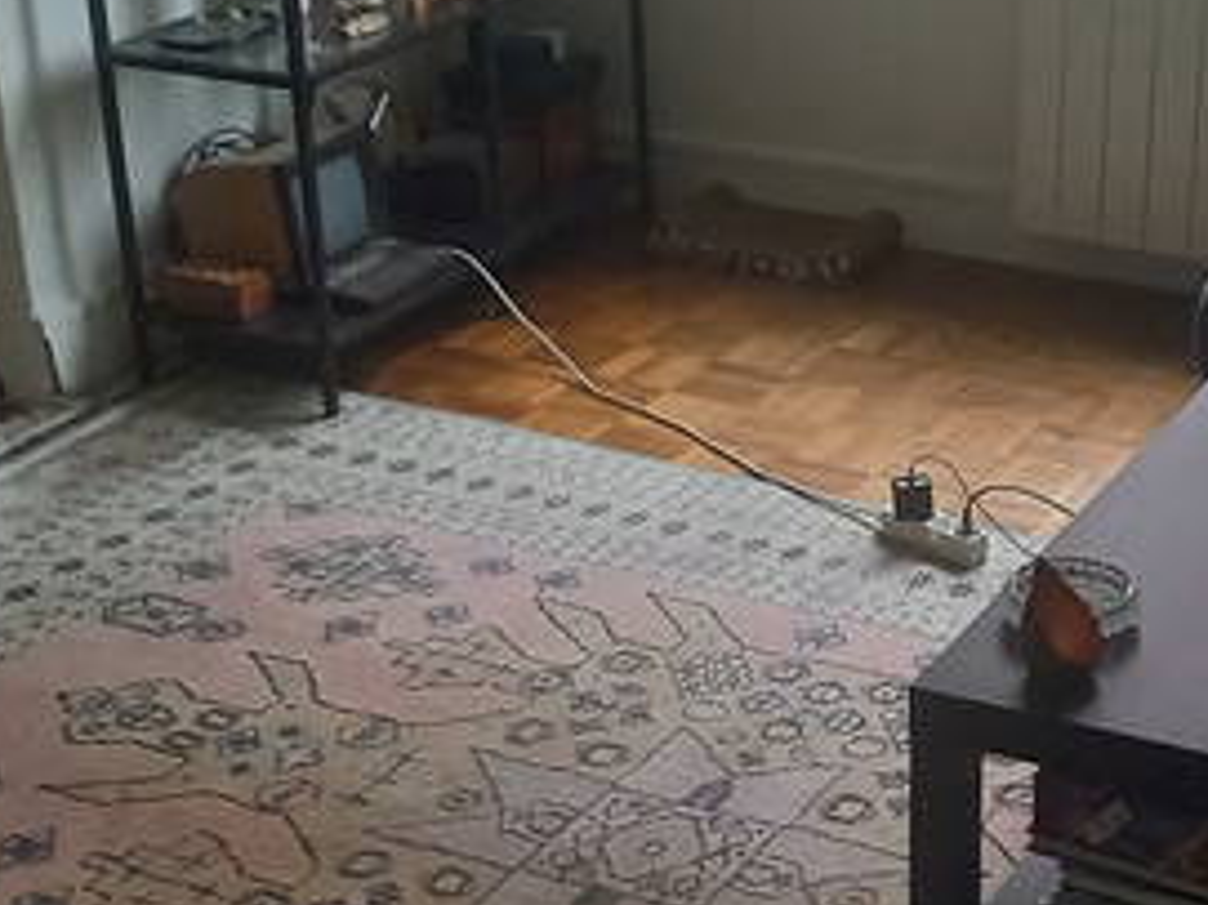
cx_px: 981
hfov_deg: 26.2
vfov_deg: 20.2
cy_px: 464
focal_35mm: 73
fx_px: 2546
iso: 640
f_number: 1.8
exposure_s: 1/25
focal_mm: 4.65
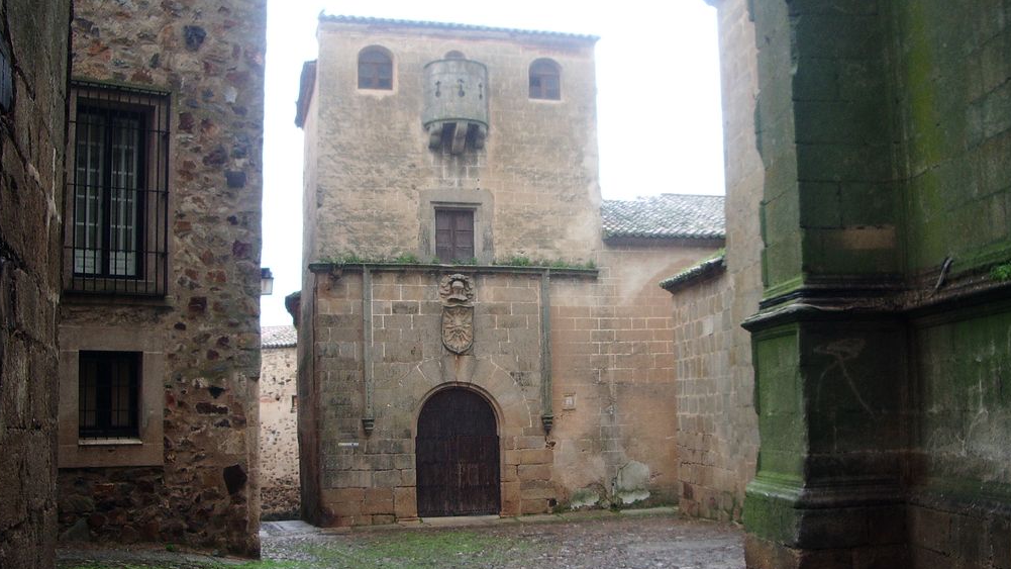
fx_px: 1045
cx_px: 504
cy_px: 339
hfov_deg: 51.6
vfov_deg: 30.4
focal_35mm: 39
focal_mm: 5.8
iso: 100
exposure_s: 1/80
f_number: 2.6
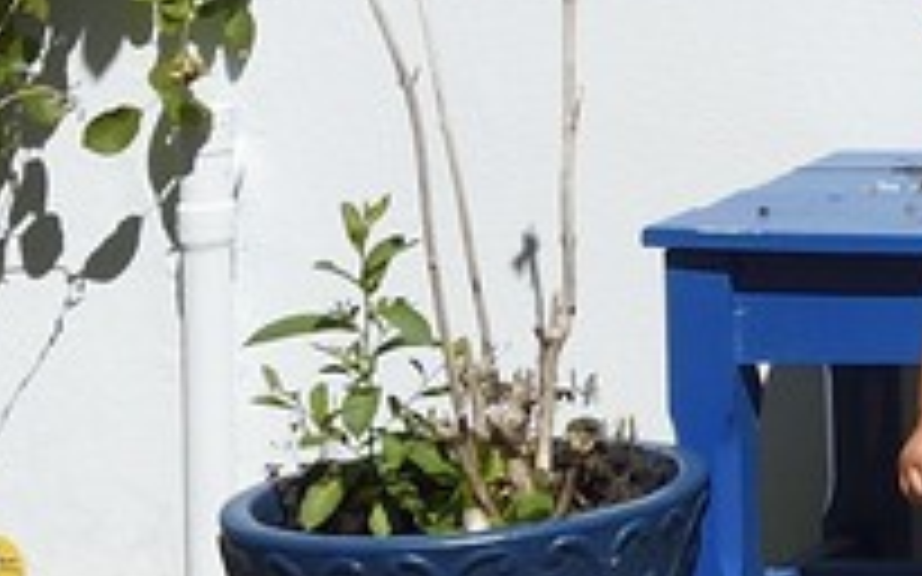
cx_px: 3432
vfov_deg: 5.0
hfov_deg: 6.8
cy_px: -801
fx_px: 6381
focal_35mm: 254
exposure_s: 1/320
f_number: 13
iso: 200
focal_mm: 32
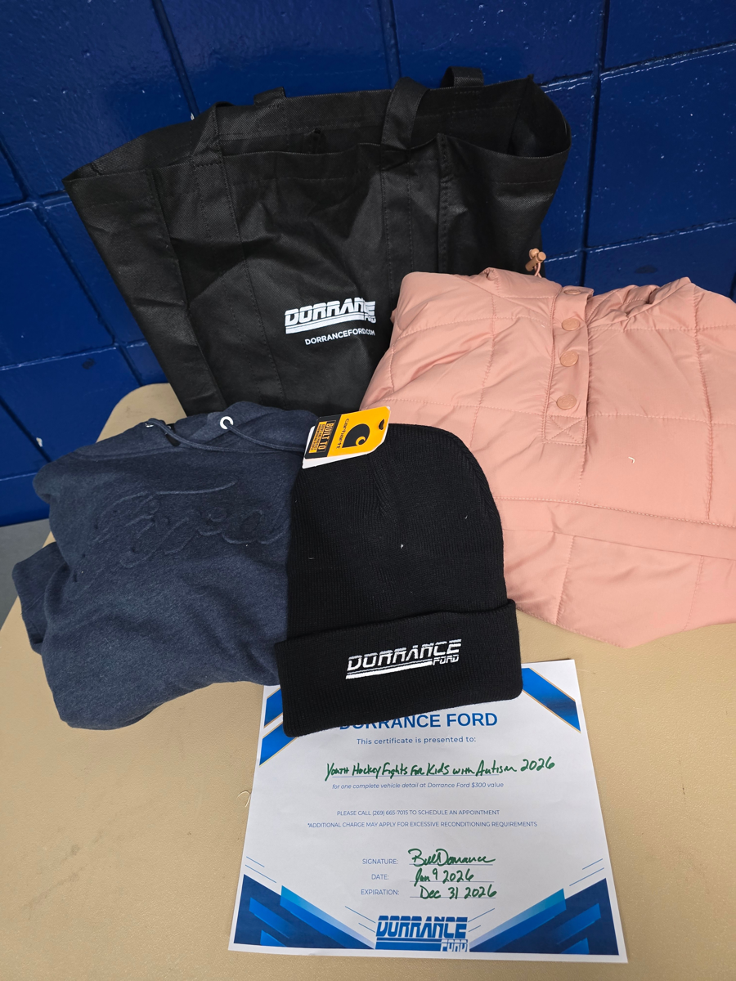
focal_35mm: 23
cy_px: 490
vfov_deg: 73.9
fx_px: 652
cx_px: 368
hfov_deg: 58.9
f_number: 1.7
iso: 640
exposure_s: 1/60
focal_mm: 6.3
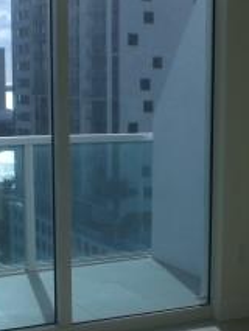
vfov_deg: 24.3
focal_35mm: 80
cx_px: 142
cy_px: 219
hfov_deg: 18.4
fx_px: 767
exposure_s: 1/1250
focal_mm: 6.3
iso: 50
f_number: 4.4
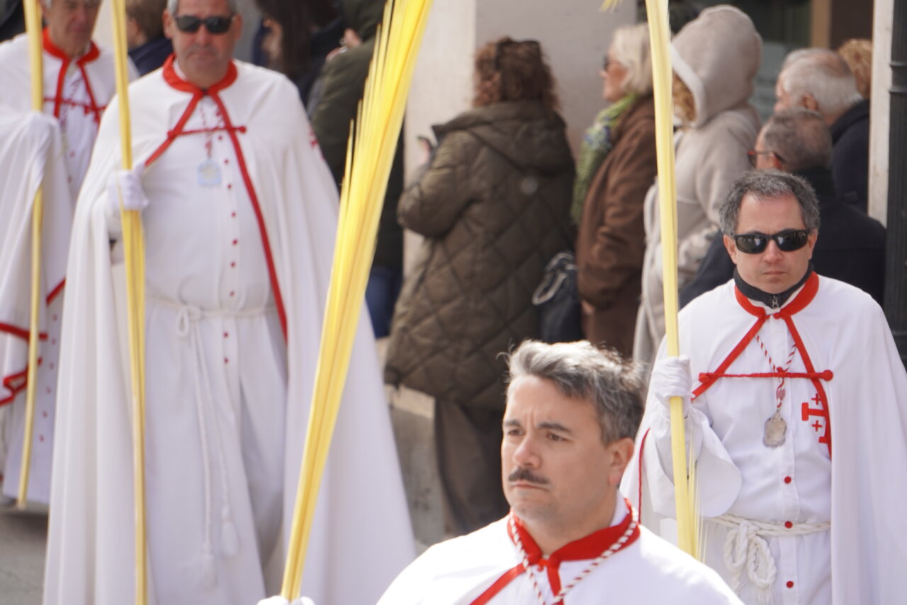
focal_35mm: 237
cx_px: 454
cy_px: 302
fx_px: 5970
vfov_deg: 5.8
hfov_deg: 8.7
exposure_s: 1/250
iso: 250
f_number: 6.3
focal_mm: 158
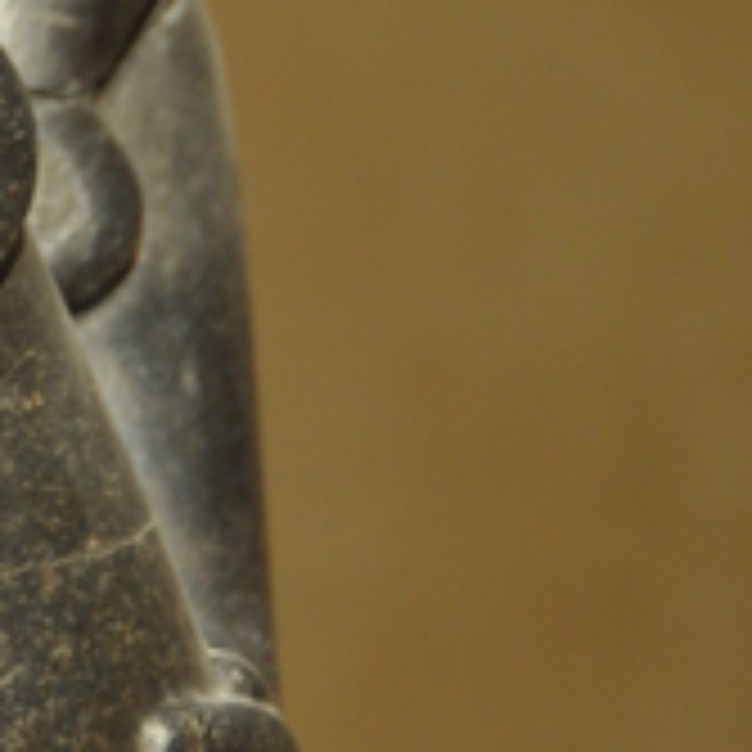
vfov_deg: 5.0
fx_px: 8676
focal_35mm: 353
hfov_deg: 4.9
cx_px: -191
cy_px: 135
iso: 1000
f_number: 5
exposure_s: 1/20
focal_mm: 70
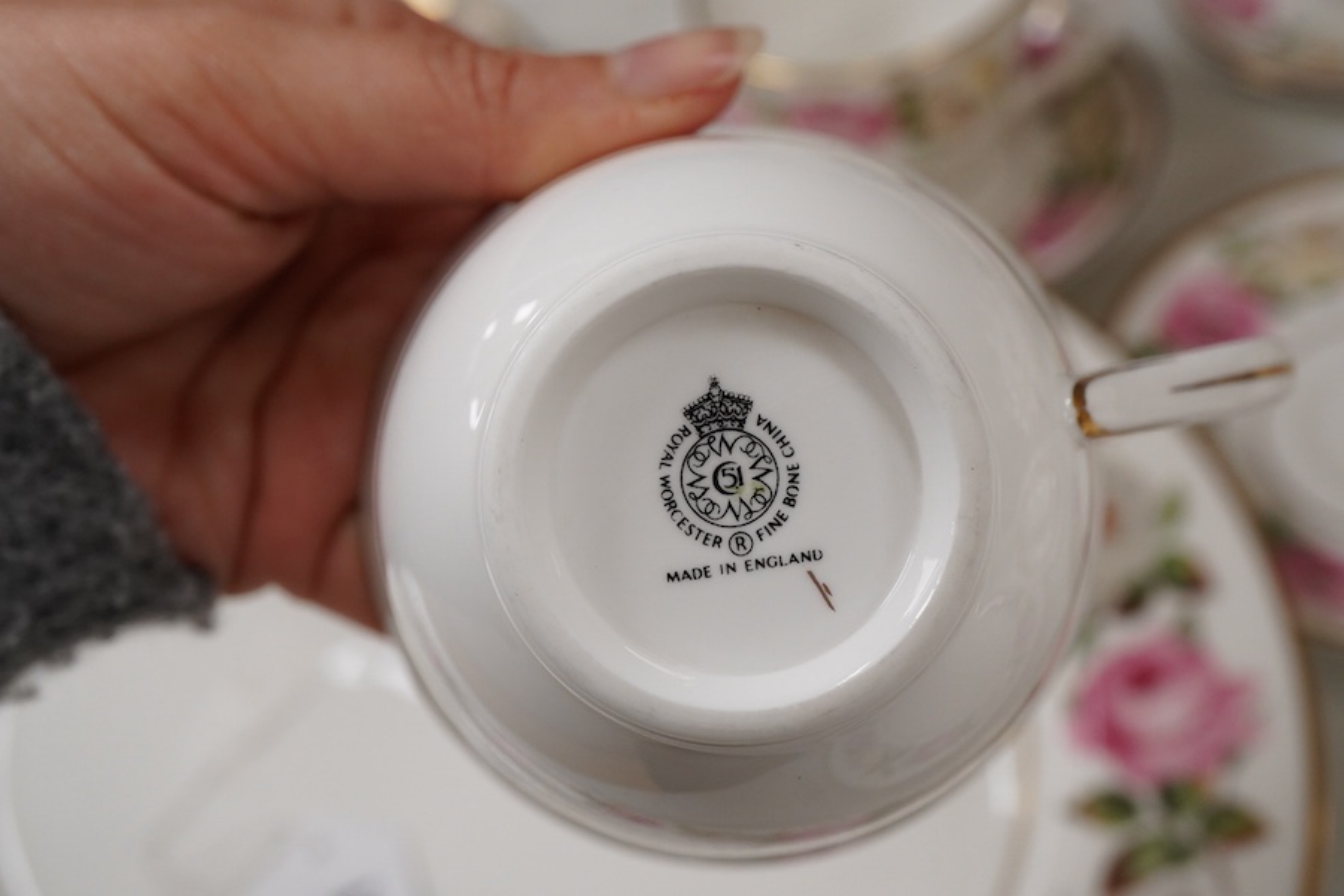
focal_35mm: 45
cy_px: 448
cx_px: 672
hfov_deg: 43.6
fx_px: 1680
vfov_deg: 29.9
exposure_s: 1/125
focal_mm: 30
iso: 1250
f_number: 10
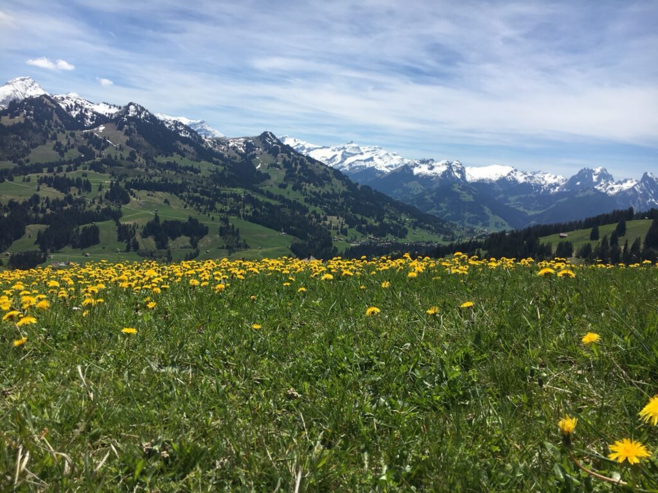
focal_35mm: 29
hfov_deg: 61.7
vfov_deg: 48.2
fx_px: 551
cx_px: 329
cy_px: 246
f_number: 2.2
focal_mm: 4.15
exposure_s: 1/2959
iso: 25
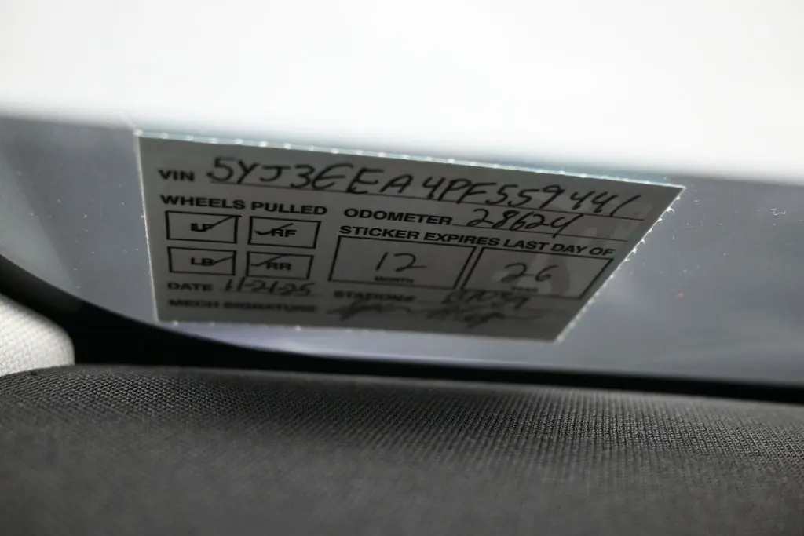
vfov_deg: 35.5
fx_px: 838
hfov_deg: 51.3
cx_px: 402
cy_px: 268
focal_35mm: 38
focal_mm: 25
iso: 720
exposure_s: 1/125
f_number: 4.2
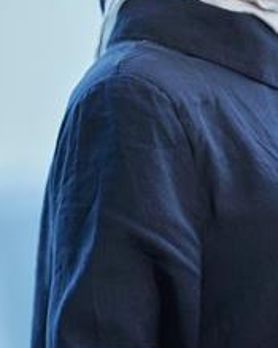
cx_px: 224
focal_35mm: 339
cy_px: -3
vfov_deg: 5.7
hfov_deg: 4.6
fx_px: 3489
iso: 640
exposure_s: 1/200
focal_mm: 170
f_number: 3.5
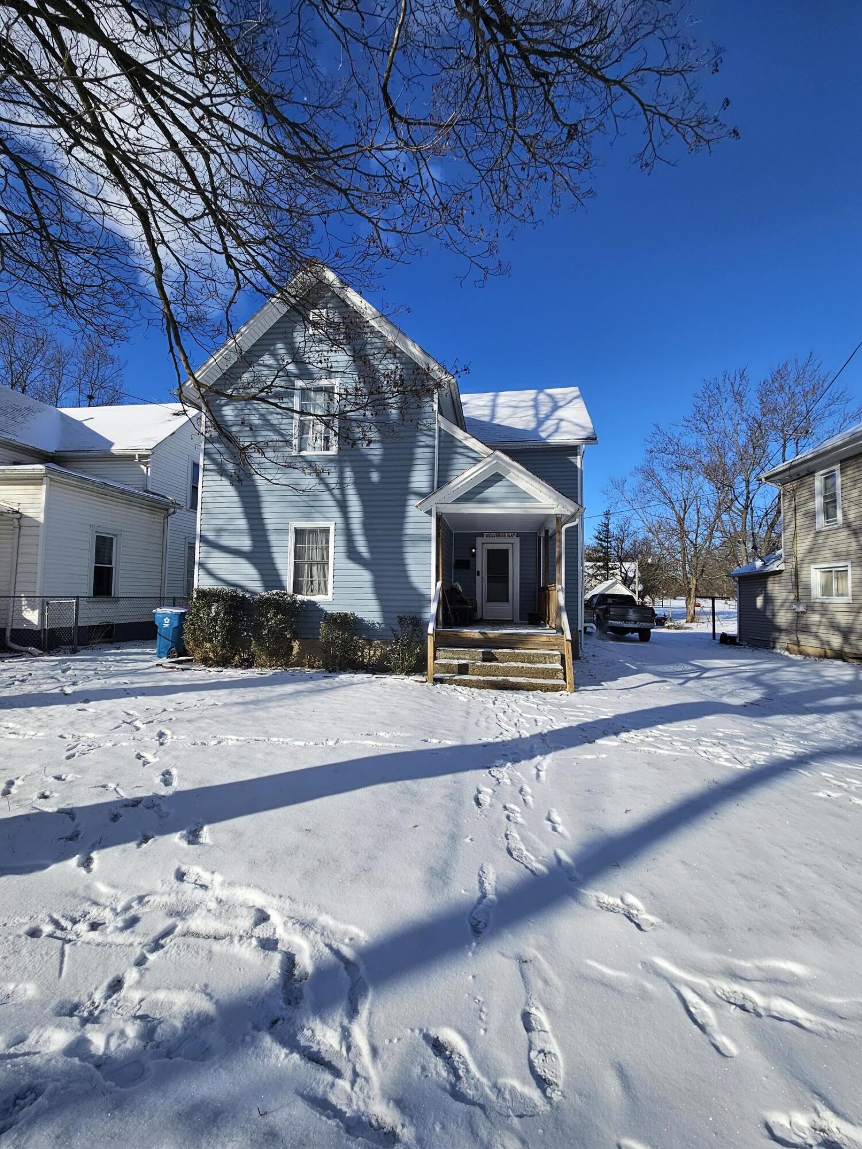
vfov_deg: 106.2
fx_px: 432
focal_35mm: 13
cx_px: 431
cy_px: 574
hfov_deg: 89.9
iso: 50
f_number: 2.2
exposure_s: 1/3211
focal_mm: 2.2
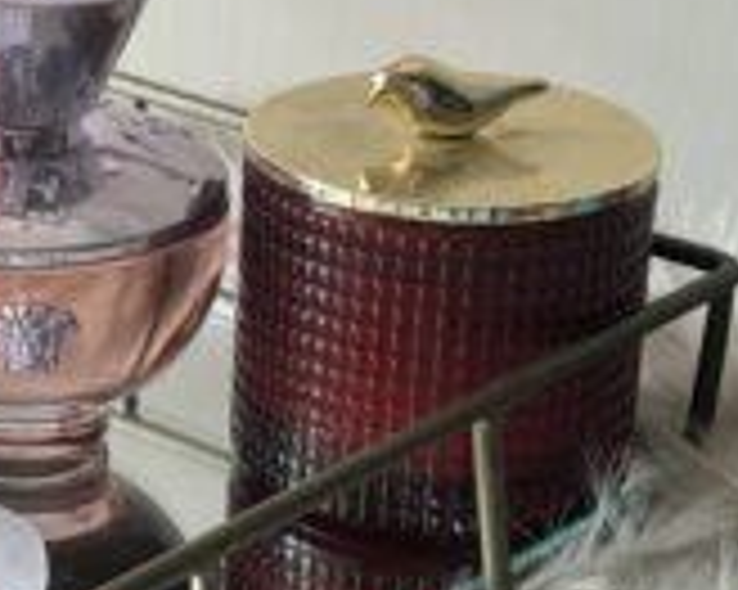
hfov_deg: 14.5
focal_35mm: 129
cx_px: -135
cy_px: 257
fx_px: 2816
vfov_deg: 11.9
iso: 100
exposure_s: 1/76
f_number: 1.78
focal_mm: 6.76
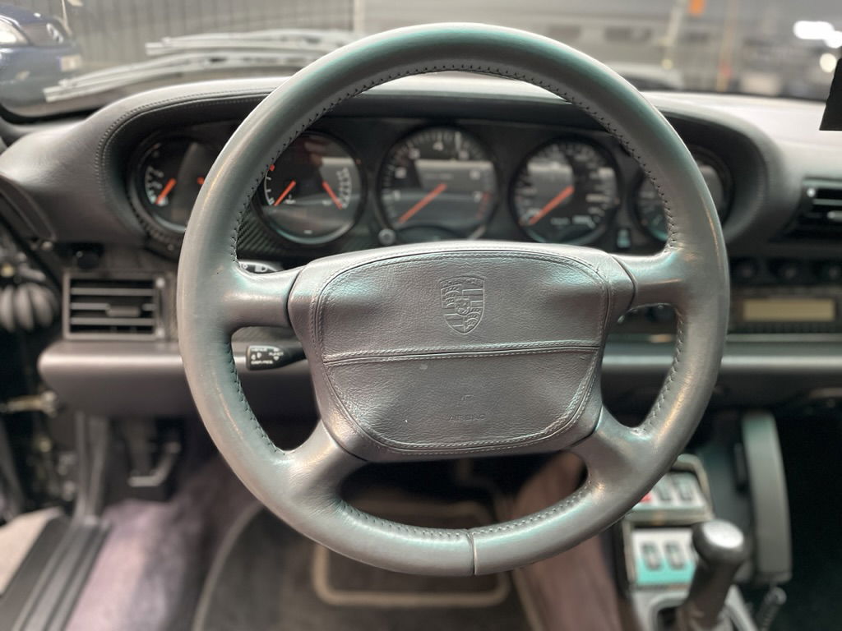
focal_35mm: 26
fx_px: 632
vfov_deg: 53.1
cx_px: 421
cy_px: 316
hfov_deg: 67.3
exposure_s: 1/33
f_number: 1.6
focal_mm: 4.2
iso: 500
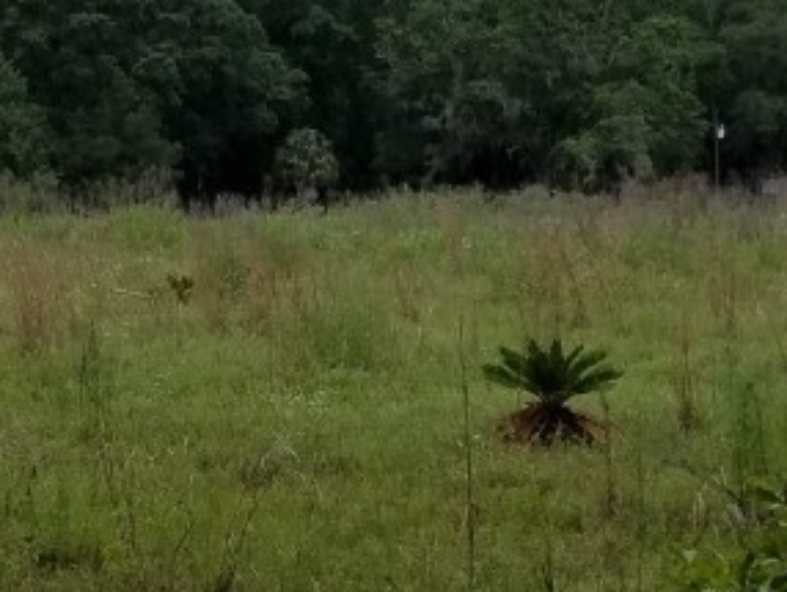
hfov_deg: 20.9
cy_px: 118
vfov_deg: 15.8
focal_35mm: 93
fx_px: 2116
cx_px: 195
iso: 50
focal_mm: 4.2
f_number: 1.7
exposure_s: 1/3576
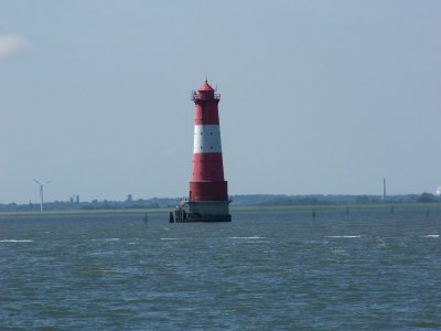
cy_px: 166
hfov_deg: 5.9
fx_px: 4293
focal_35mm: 337
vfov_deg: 4.4
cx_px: 220
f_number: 7.1
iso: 80
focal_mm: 55.9
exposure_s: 1/500
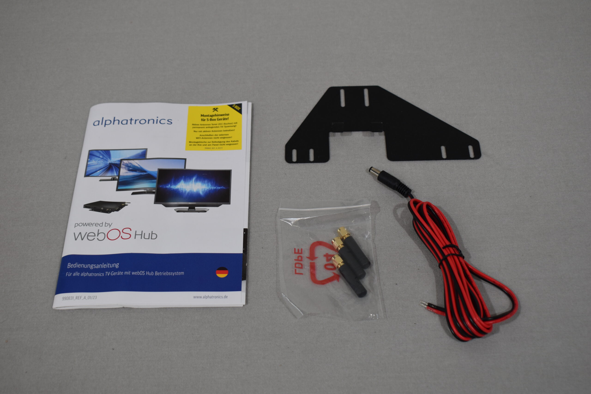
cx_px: 296
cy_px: 197
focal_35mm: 48
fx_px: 788
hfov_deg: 41.1
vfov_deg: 28.1
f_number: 5.6
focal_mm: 32
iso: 280
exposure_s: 1/125
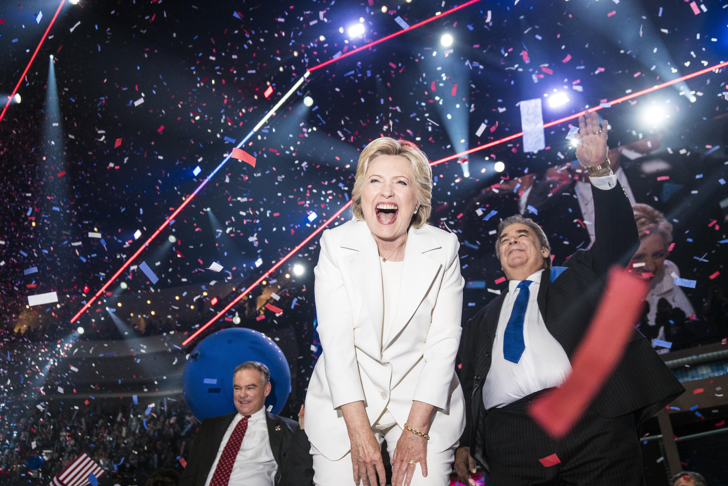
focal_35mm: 39
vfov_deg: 34.2
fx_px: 789
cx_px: 364
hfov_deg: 49.5
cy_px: 243
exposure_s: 1/500
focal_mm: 26
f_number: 4
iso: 2000
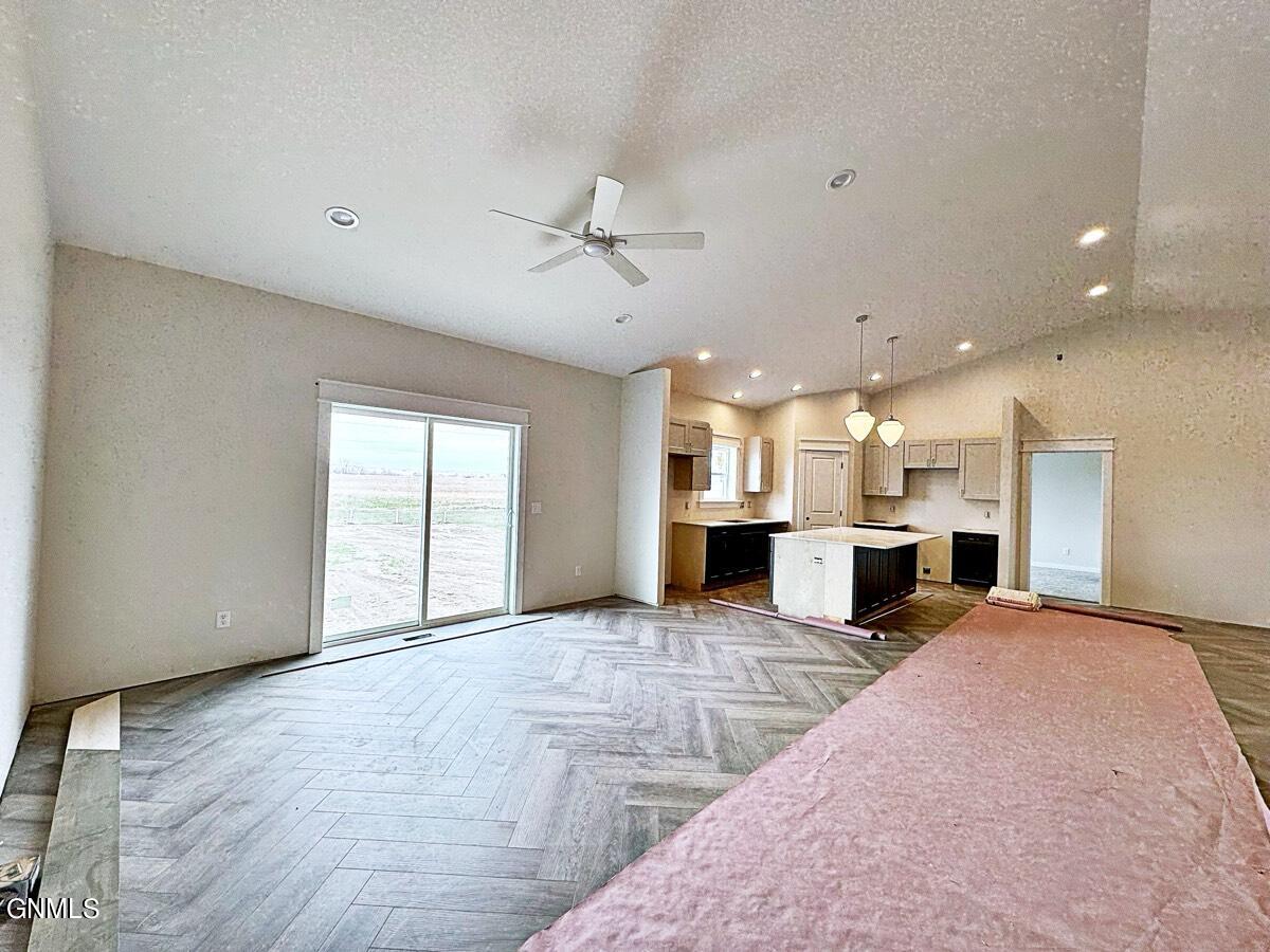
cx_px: 635
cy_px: 476
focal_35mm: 14
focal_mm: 2.22
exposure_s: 1/121
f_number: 2.2
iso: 40
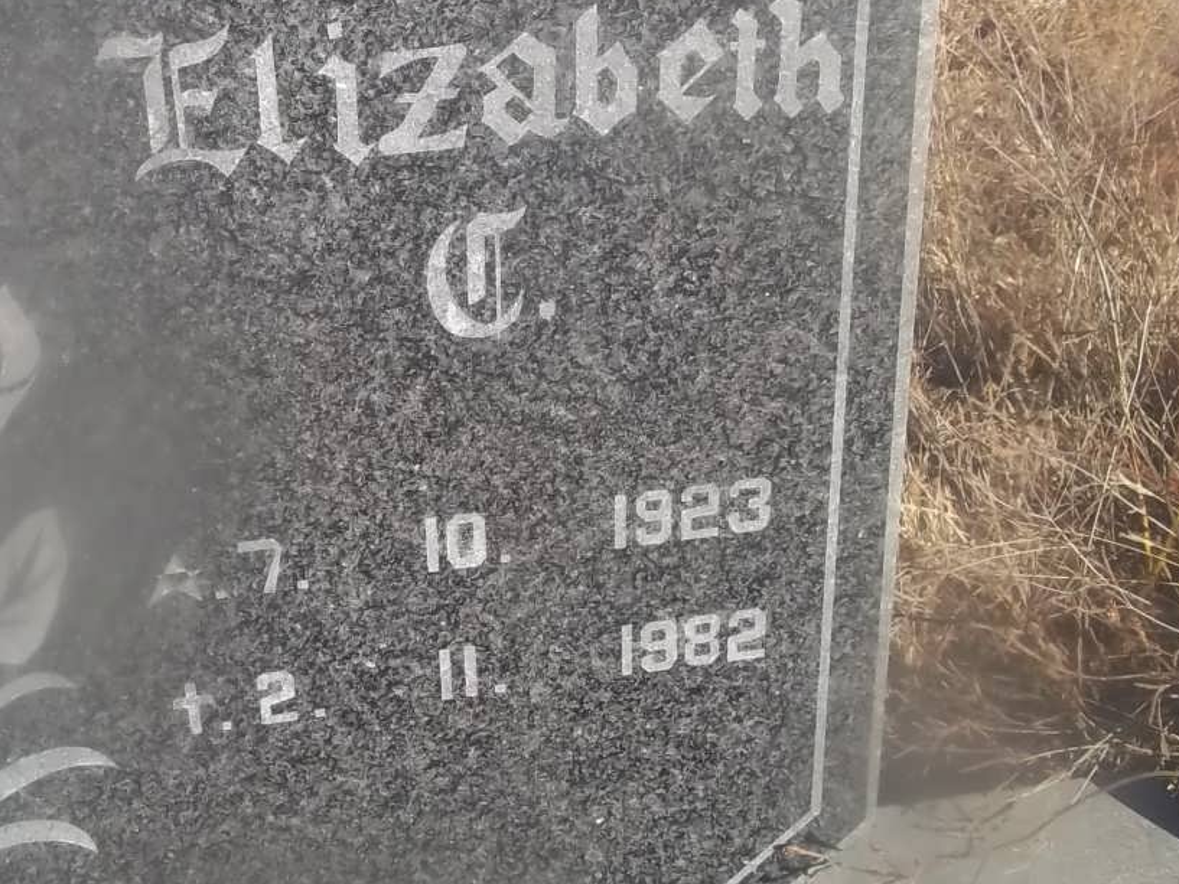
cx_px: 358
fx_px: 1601
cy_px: 288
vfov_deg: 30.6
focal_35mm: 47
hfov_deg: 39.8
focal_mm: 5.7
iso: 80
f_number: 5.5
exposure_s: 1/320
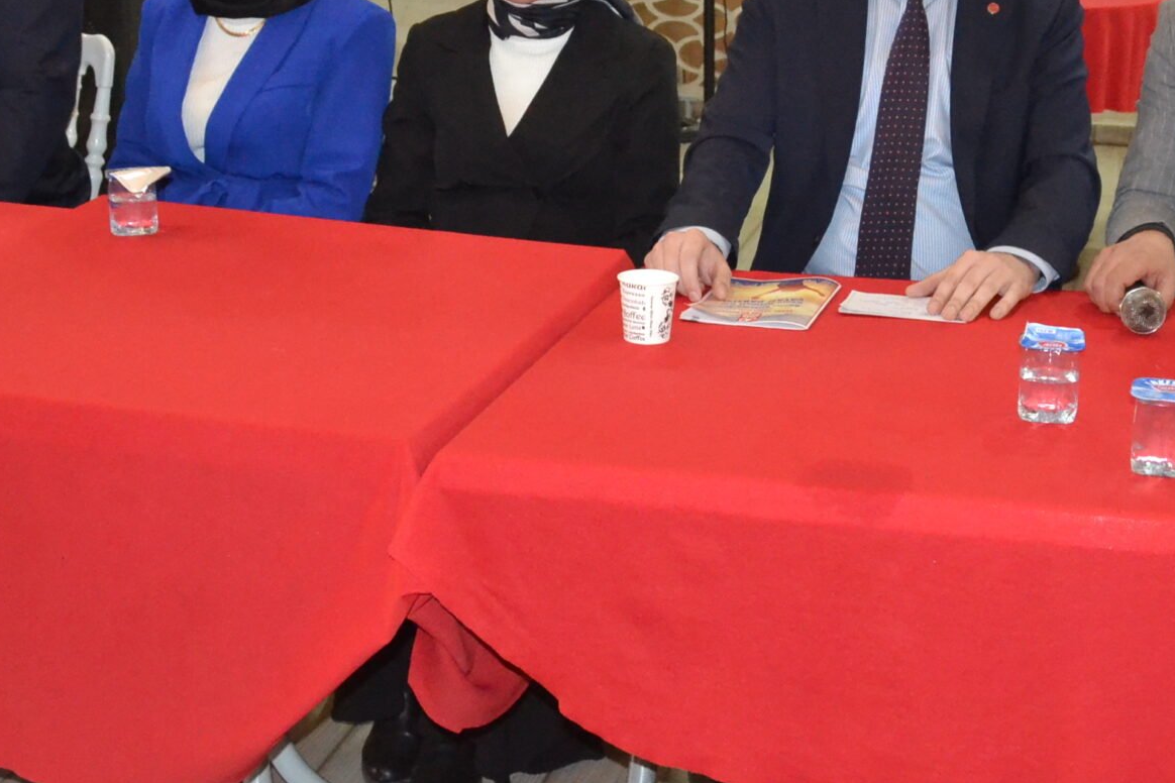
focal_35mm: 66
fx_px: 2154
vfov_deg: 19.9
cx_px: 812
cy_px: -33
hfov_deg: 30.2
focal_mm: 20
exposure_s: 1/60
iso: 3200
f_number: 3.5
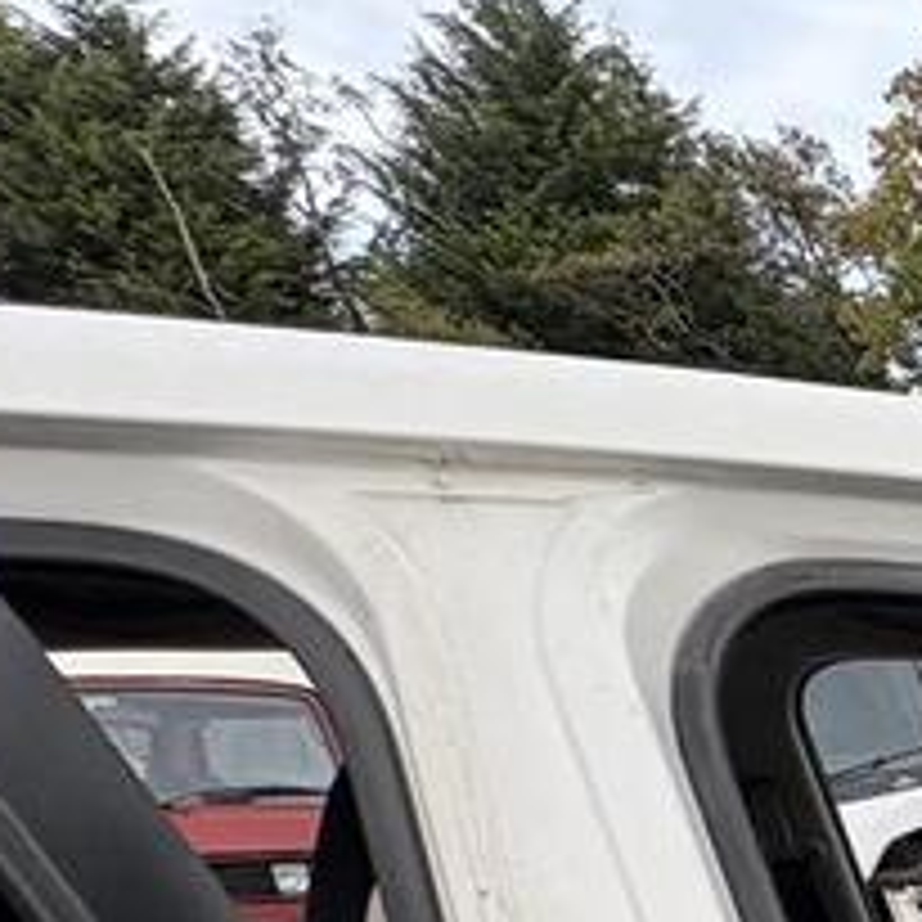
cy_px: 1322
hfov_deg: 18.6
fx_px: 1627
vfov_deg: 25.3
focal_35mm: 54
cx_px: 1880
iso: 50
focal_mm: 2.22
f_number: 2.2
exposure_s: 1/241
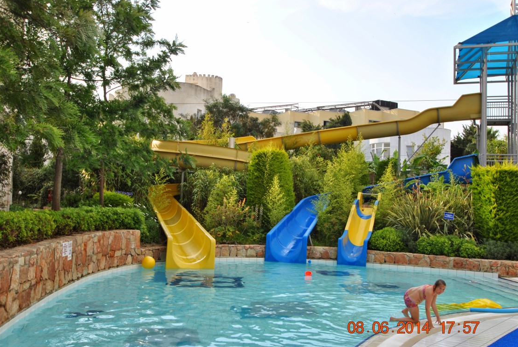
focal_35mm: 37
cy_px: 176
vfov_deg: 36.0
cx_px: 264
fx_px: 533
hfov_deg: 51.8
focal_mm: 24
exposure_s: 1/200
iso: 100
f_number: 6.3
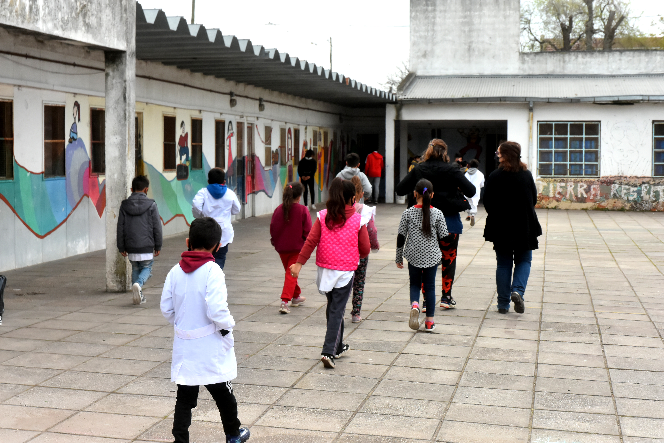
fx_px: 1273
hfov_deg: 29.2
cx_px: 332
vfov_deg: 19.7
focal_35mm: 69
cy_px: 222
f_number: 4.5
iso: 800
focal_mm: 46
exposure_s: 1/640
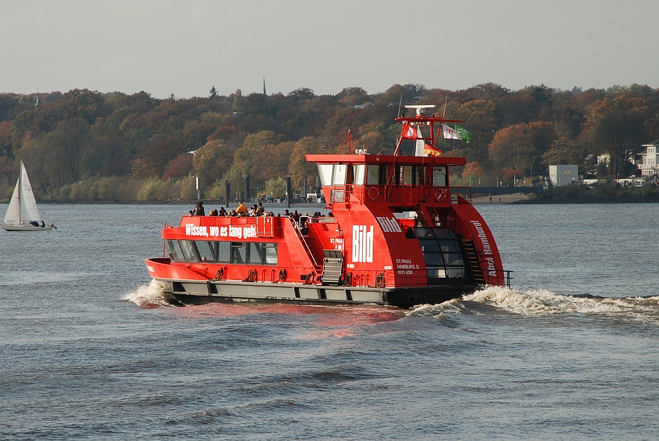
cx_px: 330
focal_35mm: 202
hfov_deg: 10.1
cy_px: 220
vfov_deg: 6.8
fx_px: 3710
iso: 200
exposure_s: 1/500
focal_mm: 135
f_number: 5.6
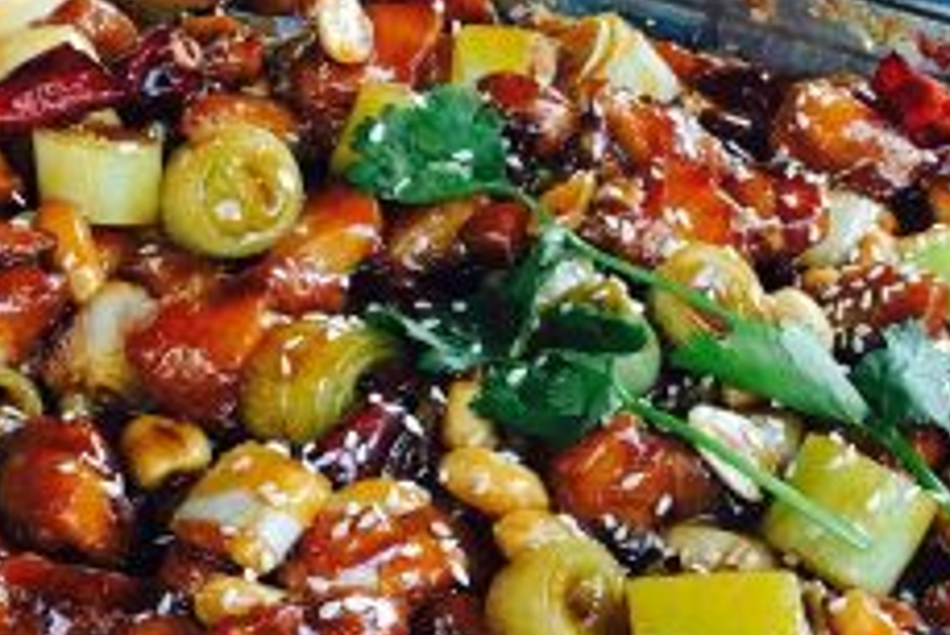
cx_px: 597
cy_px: 641
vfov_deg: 14.6
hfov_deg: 22.1
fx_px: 2429
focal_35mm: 92
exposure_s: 1/33
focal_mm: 4.15
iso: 125
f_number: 2.2
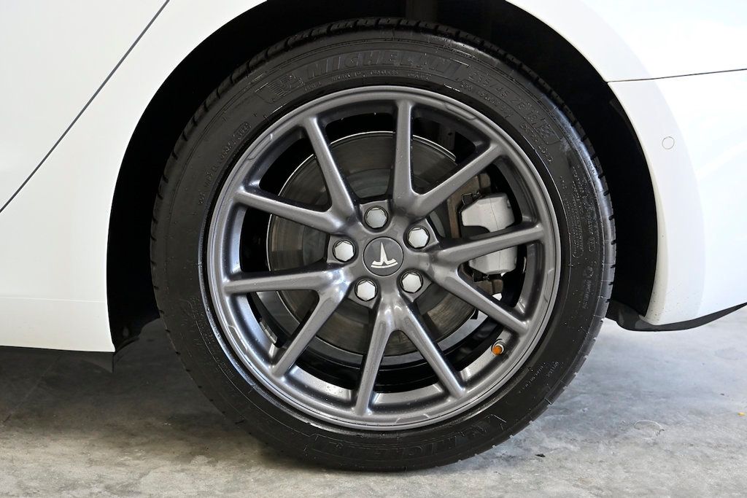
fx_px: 1017
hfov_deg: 40.3
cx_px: 374
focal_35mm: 49
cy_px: 249
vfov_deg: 27.5
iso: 2000
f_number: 5
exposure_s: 1/500
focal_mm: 49
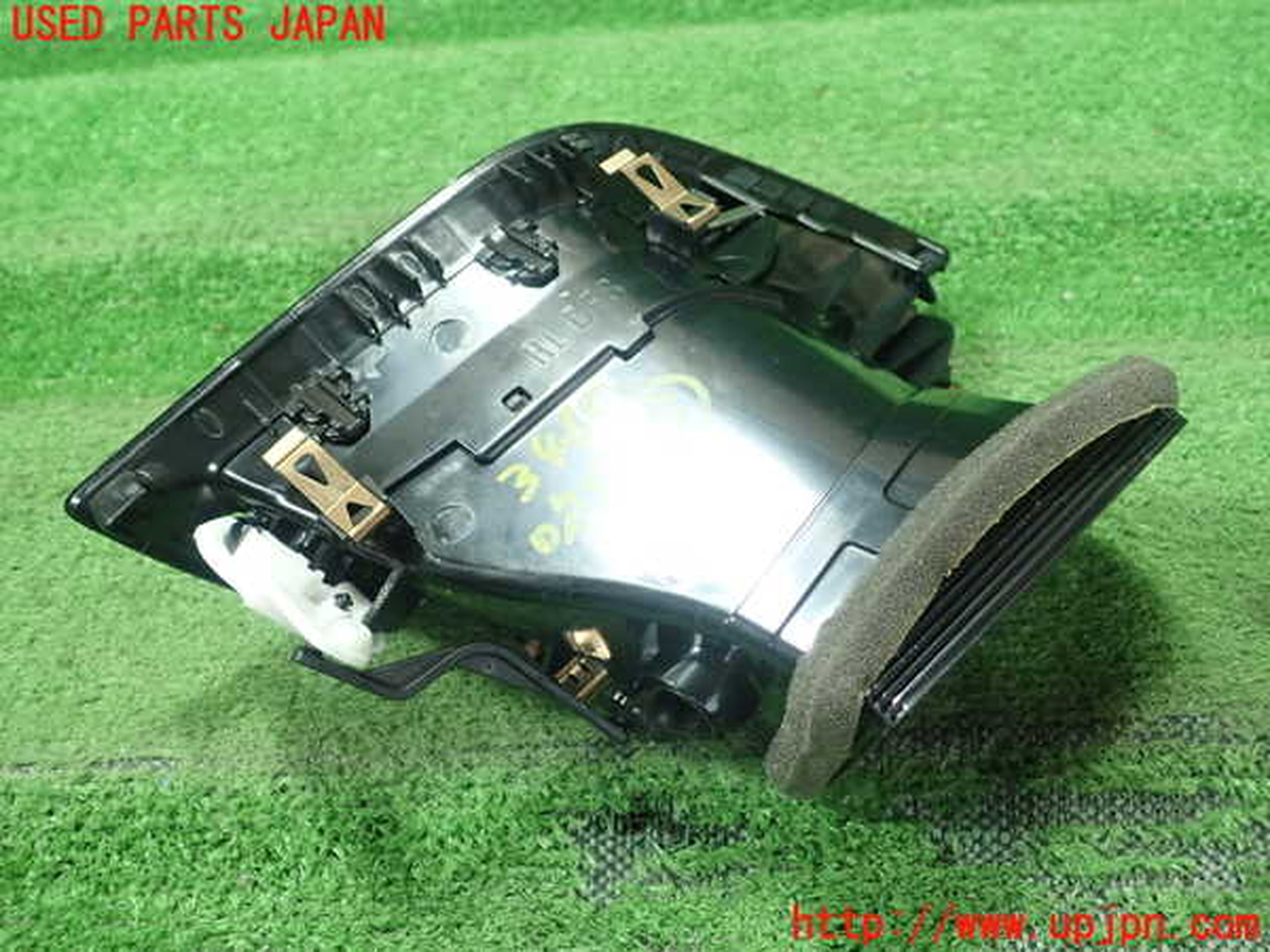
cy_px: 476
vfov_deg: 46.8
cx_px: 635
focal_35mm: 30
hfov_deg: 60.0
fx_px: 1101
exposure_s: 1/125
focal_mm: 5.5
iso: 640
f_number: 2.3
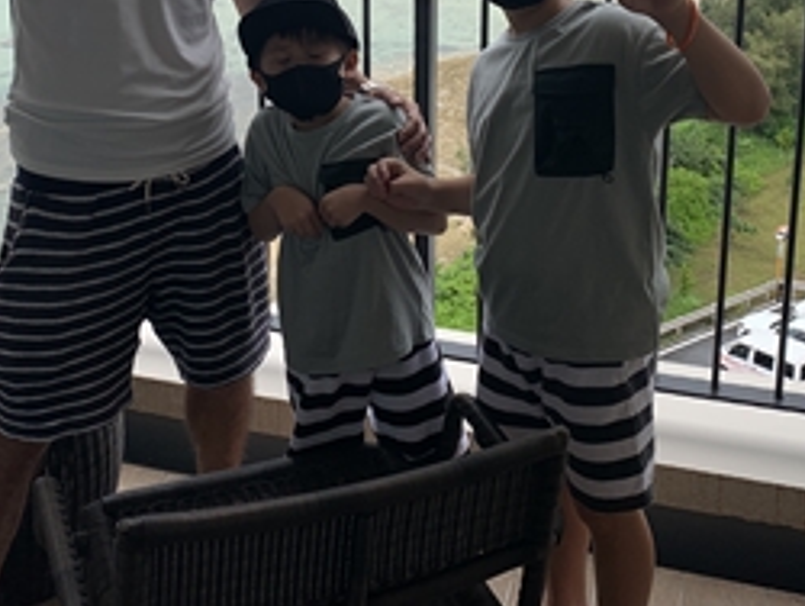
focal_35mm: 52
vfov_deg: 26.9
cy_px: 37
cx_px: 345
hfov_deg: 36.7
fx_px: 1210
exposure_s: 1/412
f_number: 1.8
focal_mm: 4.25
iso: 25
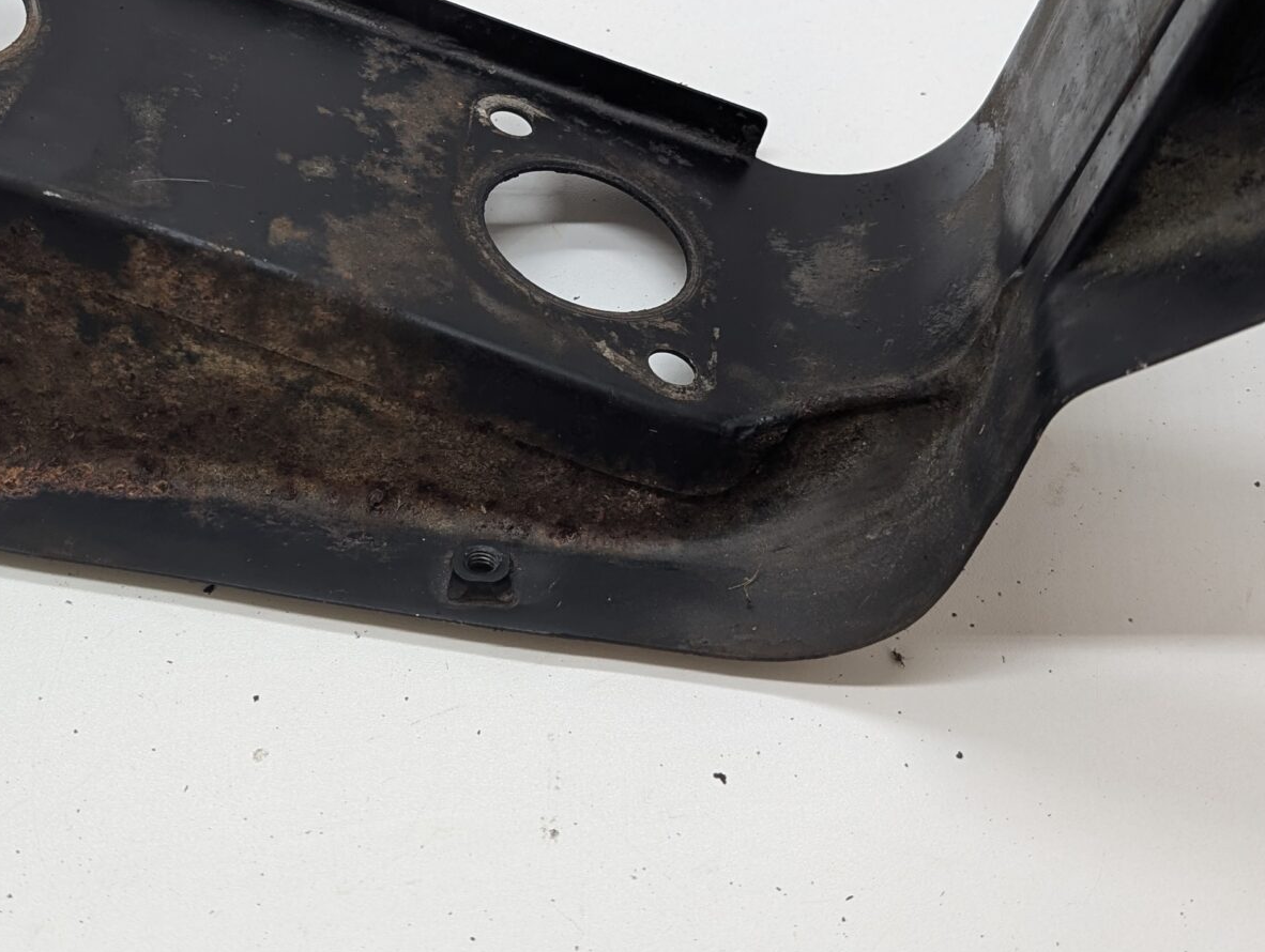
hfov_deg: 36.7
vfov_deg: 27.5
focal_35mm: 52
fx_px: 1903
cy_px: 181
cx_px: 520
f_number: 1.68
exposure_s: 1/27.5
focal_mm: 6.9
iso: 31
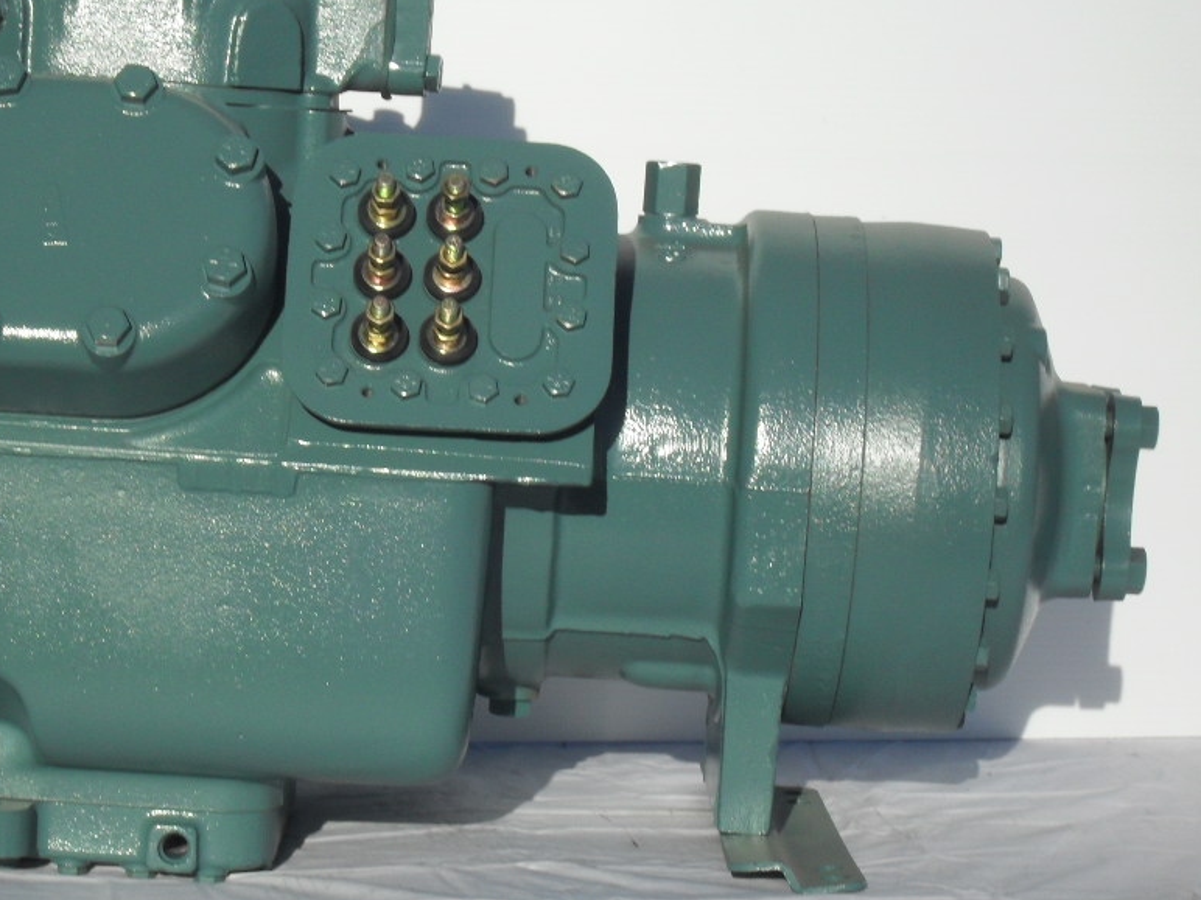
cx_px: 434
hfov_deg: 16.7
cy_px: 532
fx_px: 4094
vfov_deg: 12.6
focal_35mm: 118
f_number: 14
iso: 100
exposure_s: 1/180
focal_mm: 15.7
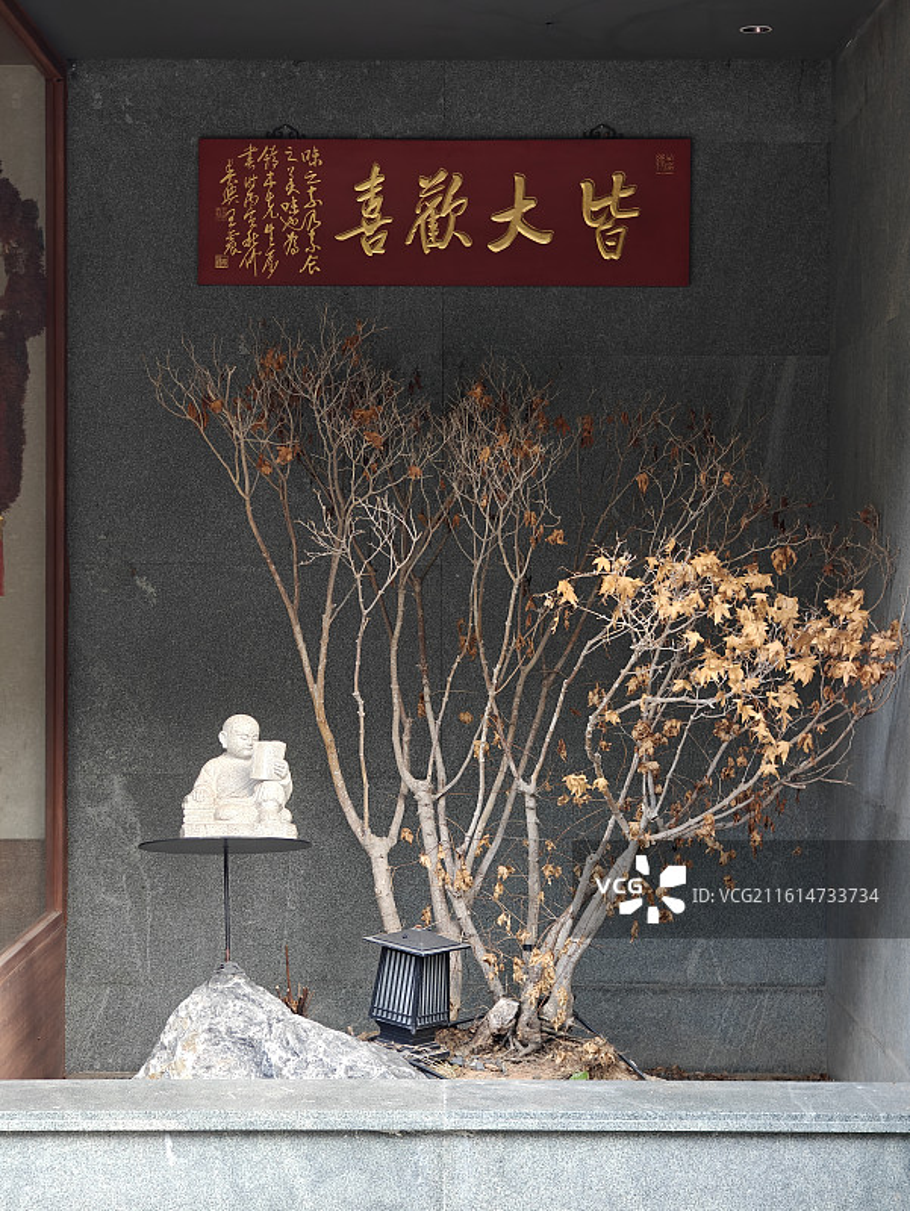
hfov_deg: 21.0
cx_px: 455
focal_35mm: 70
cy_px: 606
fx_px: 2451
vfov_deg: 27.8
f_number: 2.6
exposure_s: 1/50
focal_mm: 13.3
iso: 500
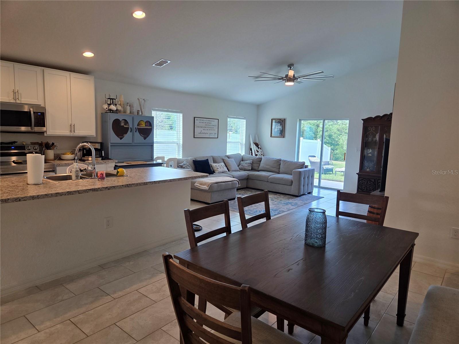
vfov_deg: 58.9
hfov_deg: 73.9
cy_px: 172
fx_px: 305
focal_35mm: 23
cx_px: 230
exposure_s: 1/120
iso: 125
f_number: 1.8
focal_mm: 5.4
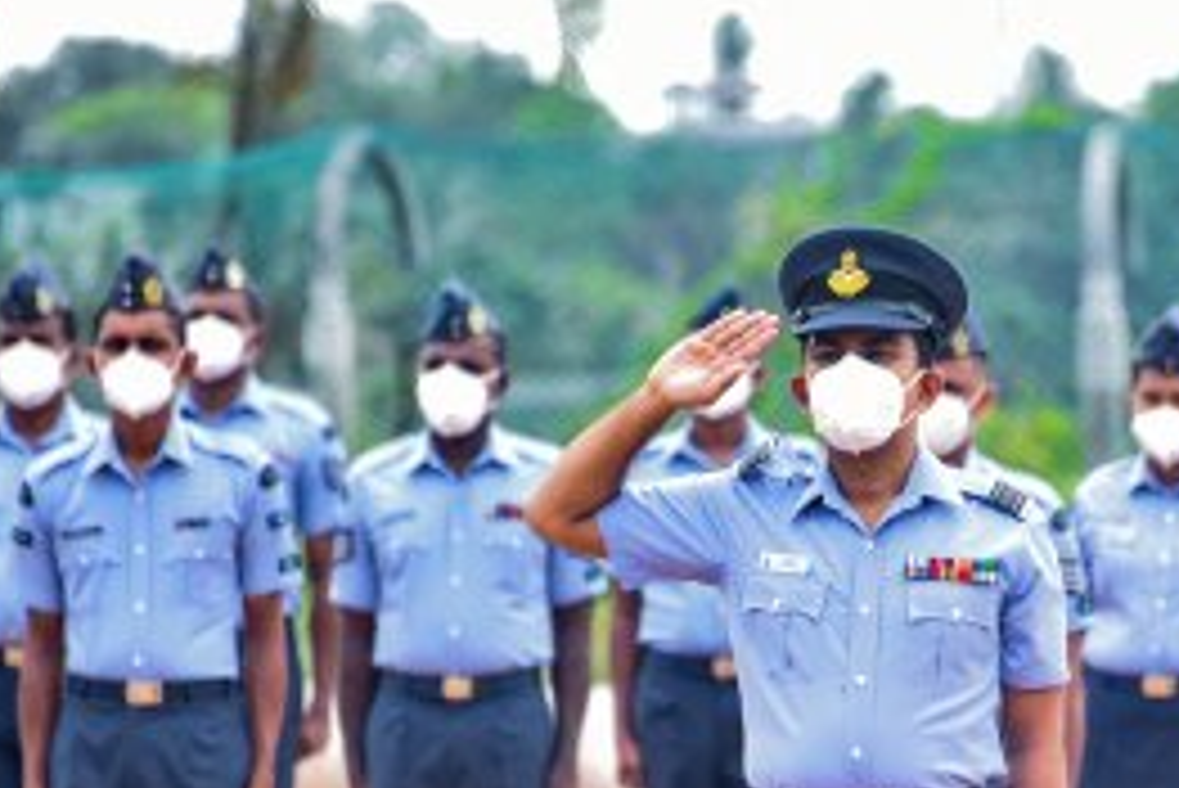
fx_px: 18710
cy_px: 774
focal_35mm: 571
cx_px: 929
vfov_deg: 2.4
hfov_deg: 3.6
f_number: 5.6
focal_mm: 250
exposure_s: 1/125
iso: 200
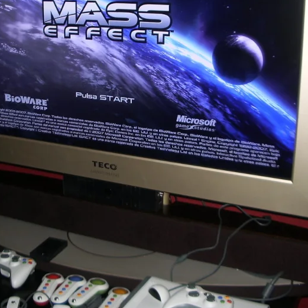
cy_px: 132
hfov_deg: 30.0
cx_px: 126
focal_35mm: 57
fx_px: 574
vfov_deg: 30.0
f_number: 2.6
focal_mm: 5.8
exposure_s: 1/40
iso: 50
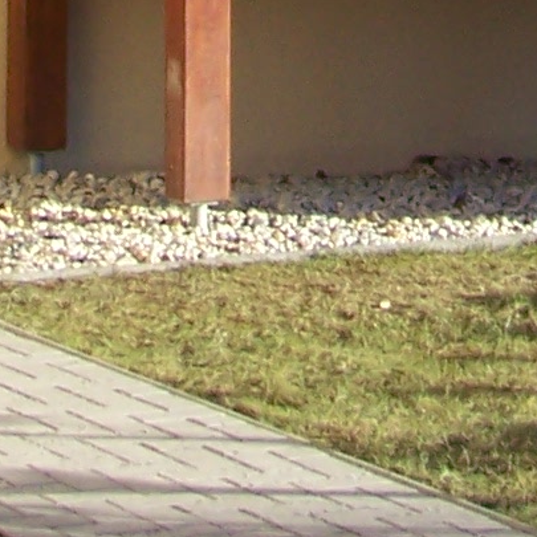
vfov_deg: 6.0
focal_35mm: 260
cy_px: -1313
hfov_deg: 6.7
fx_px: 4563
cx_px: 642
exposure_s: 1/320
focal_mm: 7
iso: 80
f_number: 2.8
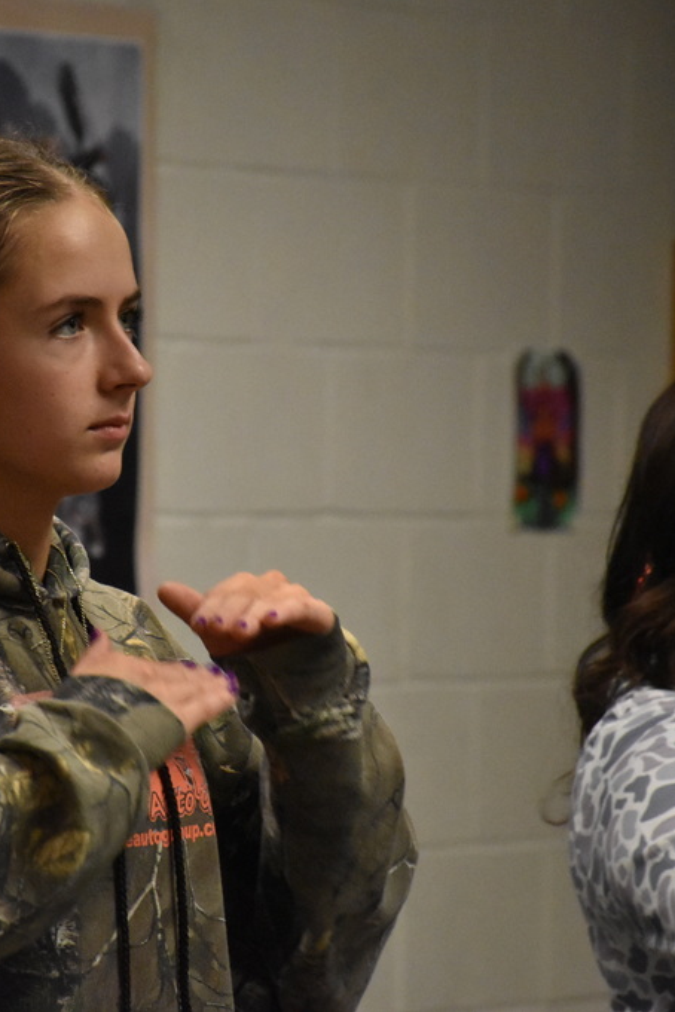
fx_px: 8887
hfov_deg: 4.3
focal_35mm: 316
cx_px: 195
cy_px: 506
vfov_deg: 6.5
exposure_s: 1/400
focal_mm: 140
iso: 5000
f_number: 5.6
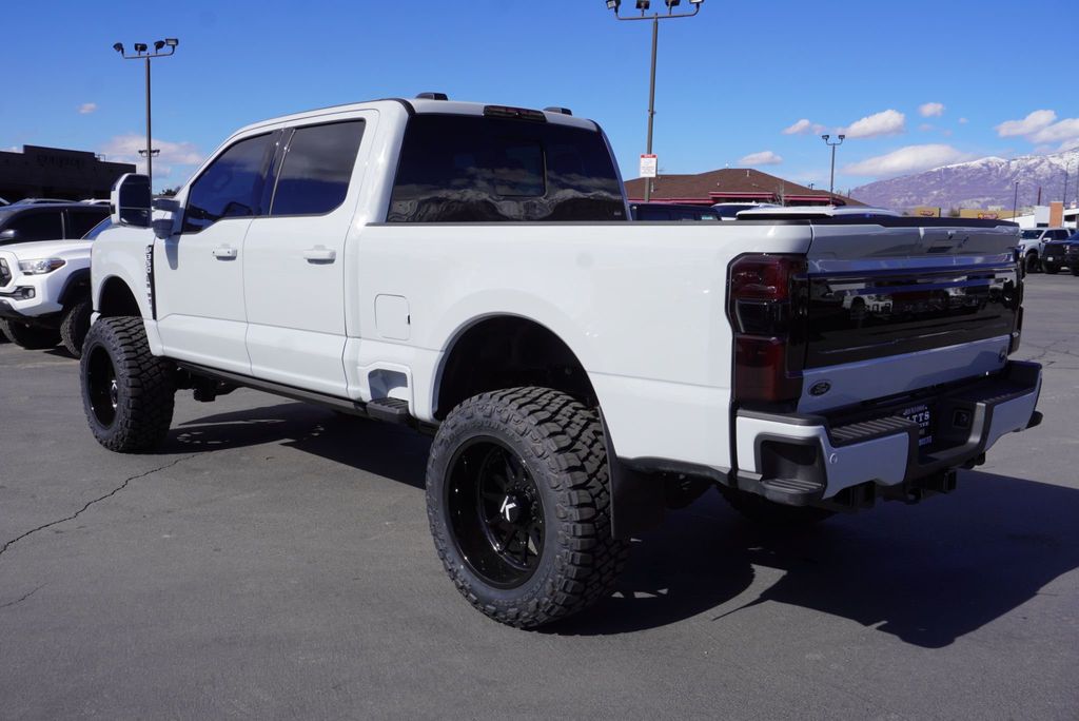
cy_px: 360
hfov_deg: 57.2
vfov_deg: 40.0
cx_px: 540
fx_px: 990
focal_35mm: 33
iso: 100
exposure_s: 1/200
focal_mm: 22
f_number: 10
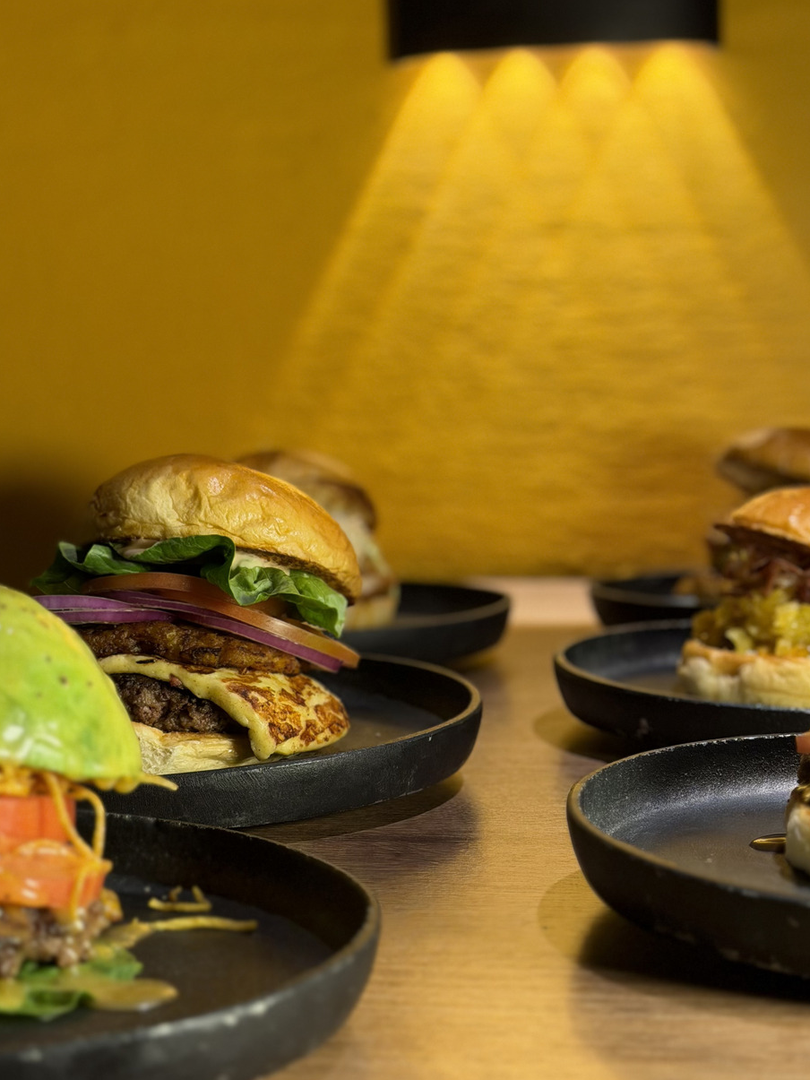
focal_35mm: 68
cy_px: 599
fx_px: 2121
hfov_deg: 21.6
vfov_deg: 28.5
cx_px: 445
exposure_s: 1/183
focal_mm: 6.76
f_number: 1.78
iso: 200
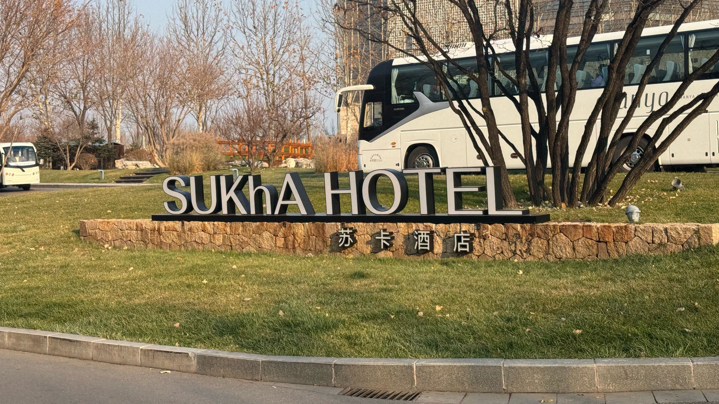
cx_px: 359
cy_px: 147
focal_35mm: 53
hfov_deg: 39.2
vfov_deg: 22.6
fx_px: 1010
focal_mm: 6.76
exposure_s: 1/2045
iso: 64
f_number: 1.78
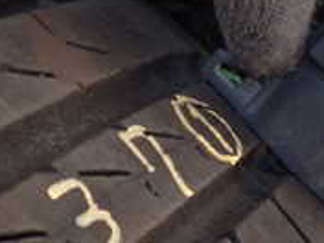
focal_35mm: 123
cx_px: 162
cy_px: 156
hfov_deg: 16.0
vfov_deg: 12.0
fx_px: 1151
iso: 250
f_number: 2.5
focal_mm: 6.37
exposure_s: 1/125
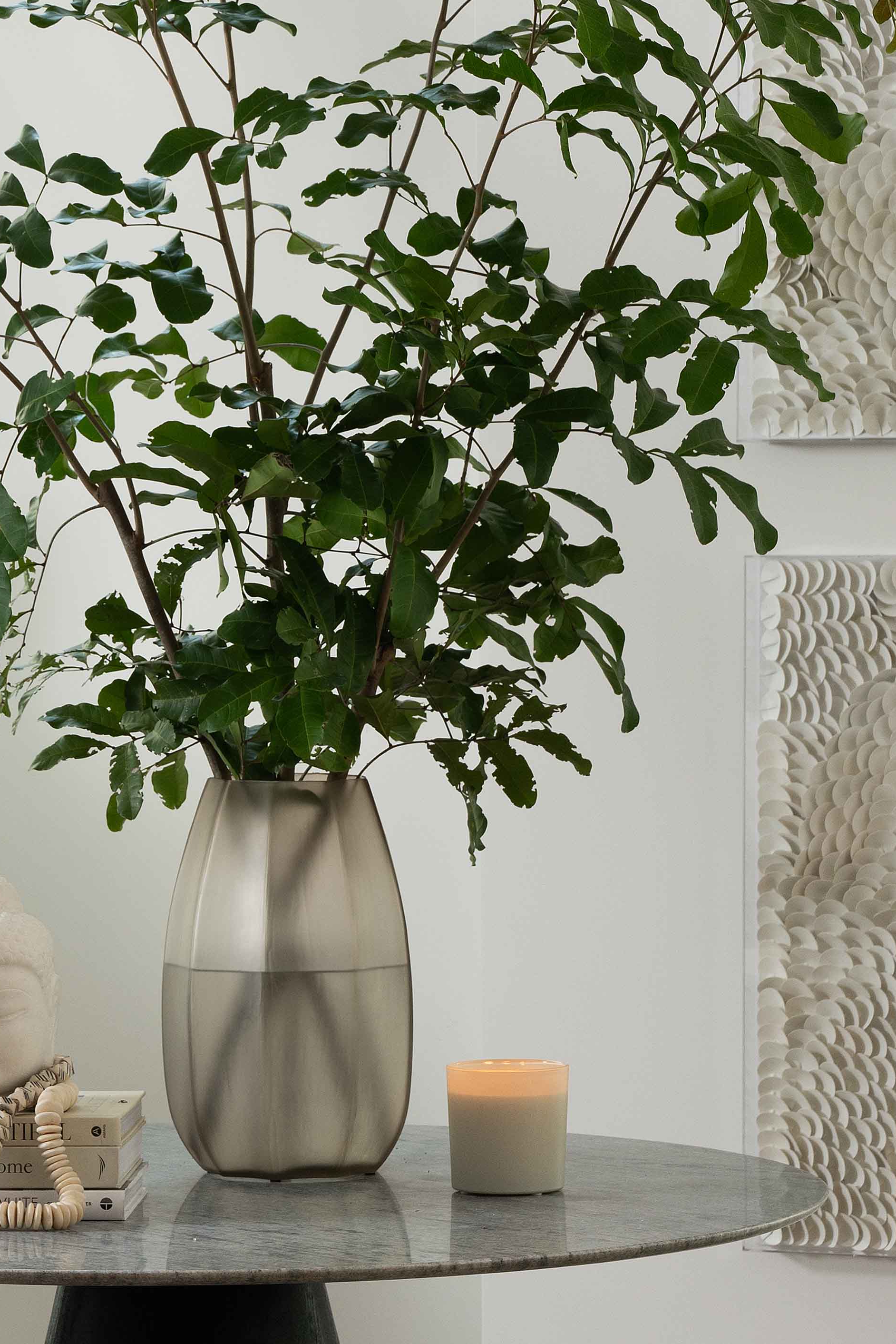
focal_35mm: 155
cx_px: 125
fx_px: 5783
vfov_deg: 13.2
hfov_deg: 8.8
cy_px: 555
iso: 160
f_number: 8
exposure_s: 1/25
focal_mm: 53
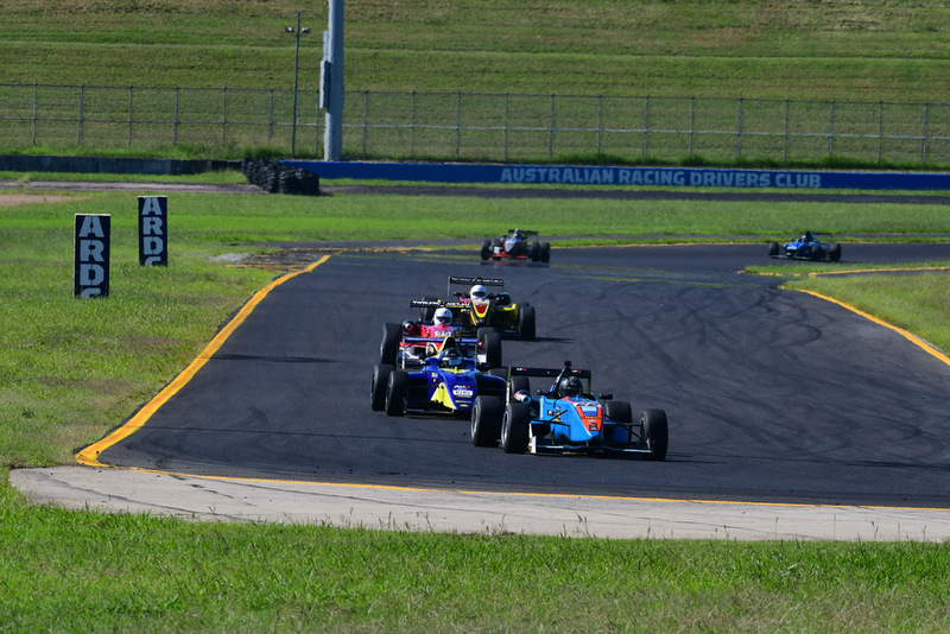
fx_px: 12671
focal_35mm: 480
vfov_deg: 2.9
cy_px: 317
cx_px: 475
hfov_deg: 4.3
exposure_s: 1/640
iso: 500
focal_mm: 320
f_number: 13
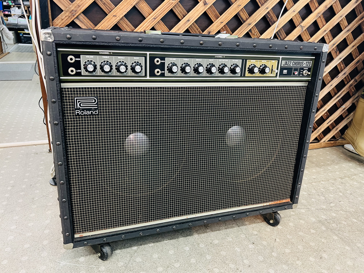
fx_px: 273
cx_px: 182
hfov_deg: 67.3
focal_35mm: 26
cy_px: 136
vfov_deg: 53.1
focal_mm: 5.7
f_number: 1.5
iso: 160
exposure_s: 1/50
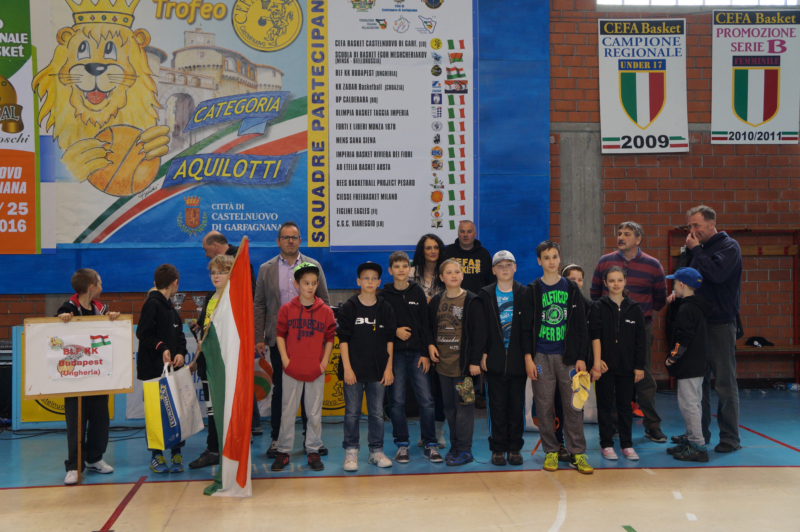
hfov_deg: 51.3
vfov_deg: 35.4
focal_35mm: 38
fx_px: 833
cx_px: 400
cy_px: 266
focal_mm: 25
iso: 800
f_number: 4
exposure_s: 1/160
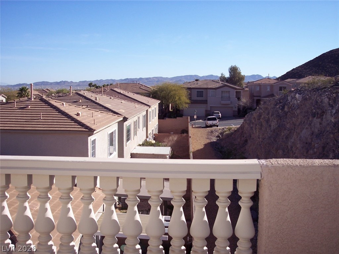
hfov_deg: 47.9
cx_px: 170
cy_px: 127
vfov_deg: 36.8
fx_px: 382
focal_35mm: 39
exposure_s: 1/750
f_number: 4
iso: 100
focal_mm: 8
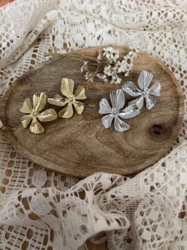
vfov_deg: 69.4
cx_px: 94
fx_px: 180
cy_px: 125
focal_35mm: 25
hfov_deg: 54.9
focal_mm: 5.1
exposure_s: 1/60
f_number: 1.6
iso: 400
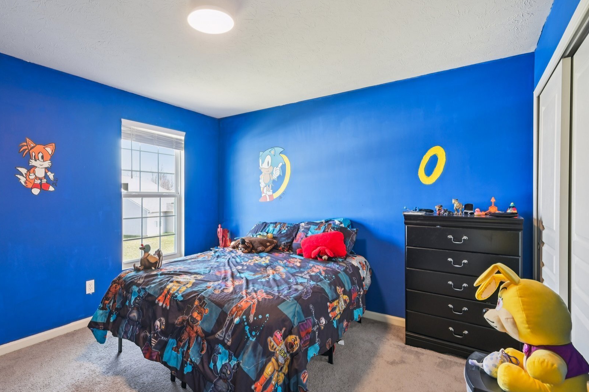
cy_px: 199
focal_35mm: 18
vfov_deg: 67.4
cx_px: 241
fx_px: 294
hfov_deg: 89.1
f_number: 8
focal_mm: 14
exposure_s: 1/13
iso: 400
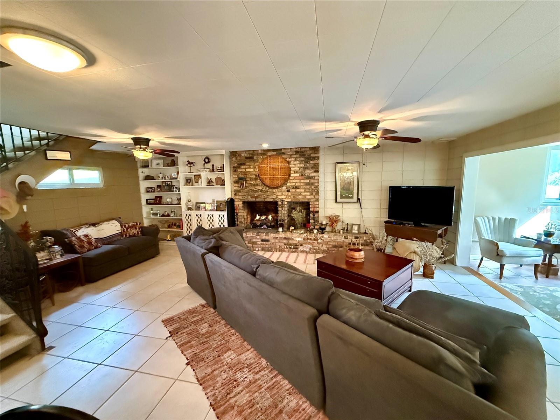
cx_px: 280
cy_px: 210
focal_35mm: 14
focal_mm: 2.22
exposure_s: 1/60
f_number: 2.2
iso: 1250
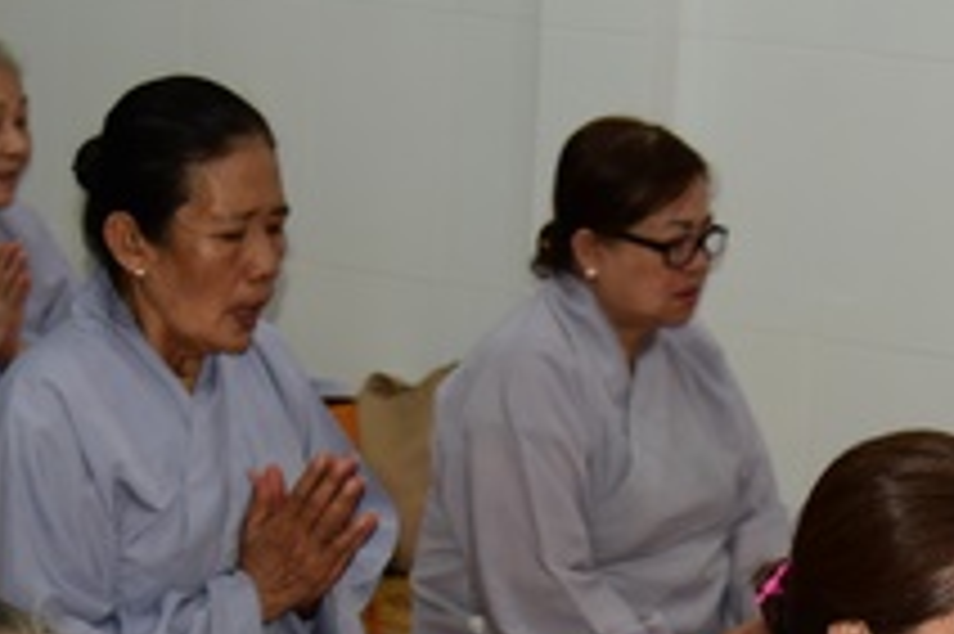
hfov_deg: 15.1
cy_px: 805
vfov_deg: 10.0
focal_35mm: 135
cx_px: 702
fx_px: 3575
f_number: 4
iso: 320
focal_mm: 44
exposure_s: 1/60
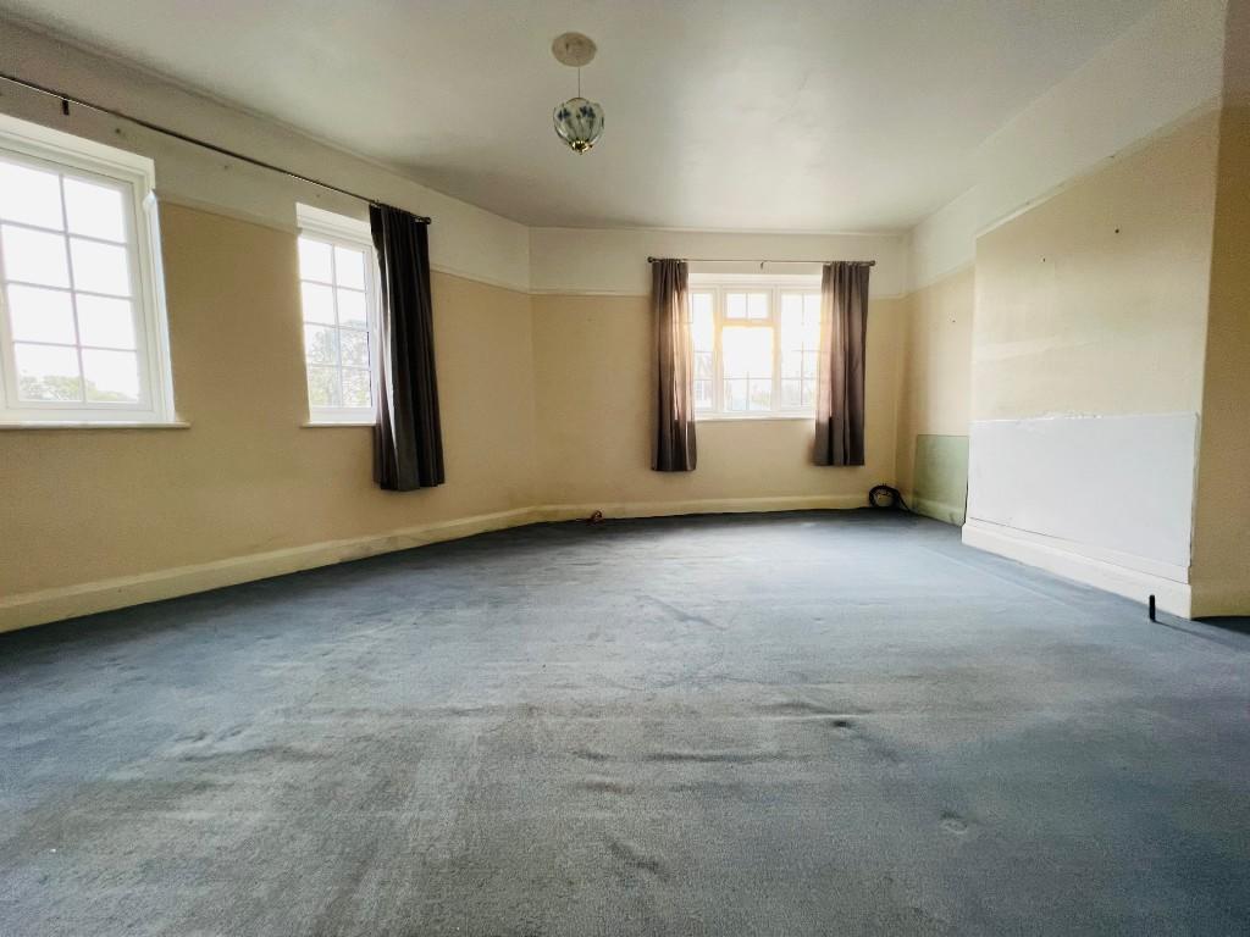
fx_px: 469
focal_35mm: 13
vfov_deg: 89.9
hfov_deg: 106.2
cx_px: 625
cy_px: 468
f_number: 1.8
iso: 125
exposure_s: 1/99
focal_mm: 1.57
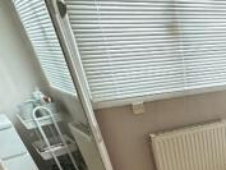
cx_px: 270
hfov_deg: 33.6
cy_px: 177
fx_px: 301
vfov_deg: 29.1
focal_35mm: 46
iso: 320
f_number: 2.2
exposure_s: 1/66
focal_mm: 2.22
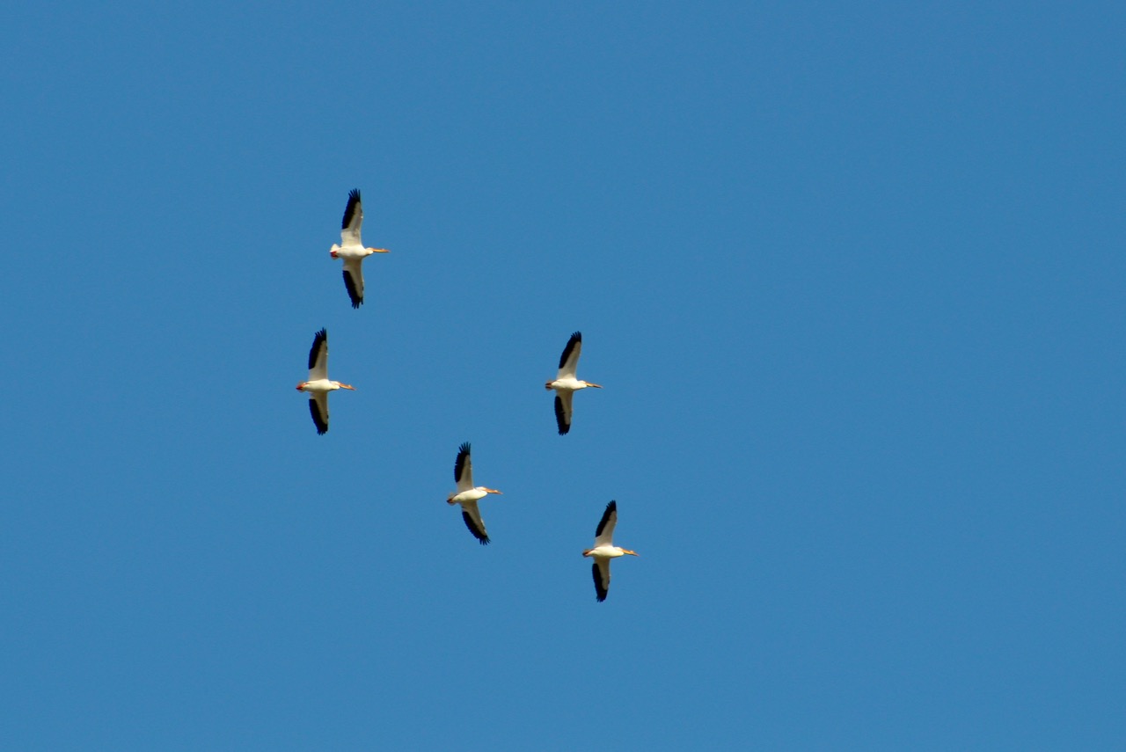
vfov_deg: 3.1
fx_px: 14082
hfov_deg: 4.6
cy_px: 376
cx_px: 563
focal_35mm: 450
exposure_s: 1/2000
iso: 320
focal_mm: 300
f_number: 8
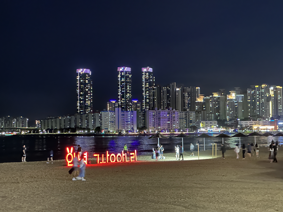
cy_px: 106
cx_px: 142
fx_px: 630
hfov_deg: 25.3
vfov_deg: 19.1
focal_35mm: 77
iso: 1600
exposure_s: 1/8
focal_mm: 9
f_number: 2.8
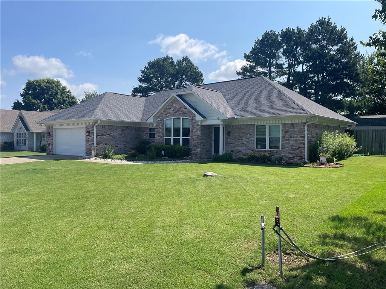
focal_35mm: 26
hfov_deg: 67.3
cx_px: 193
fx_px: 290
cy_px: 144
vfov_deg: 53.1
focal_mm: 4.2
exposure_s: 1/4292
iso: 50
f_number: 1.6
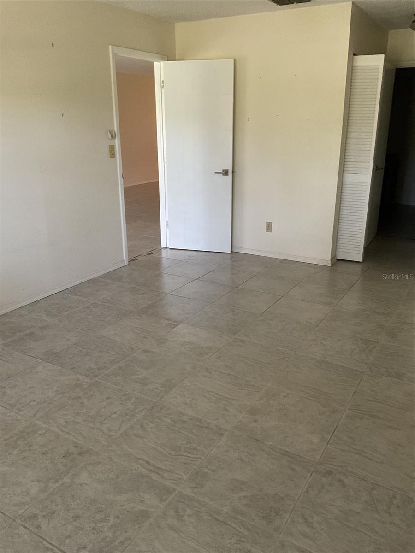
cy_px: 276
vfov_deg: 61.7
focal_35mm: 29
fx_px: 464
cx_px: 208
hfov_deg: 48.2
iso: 250
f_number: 1.8
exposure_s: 1/60
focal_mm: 3
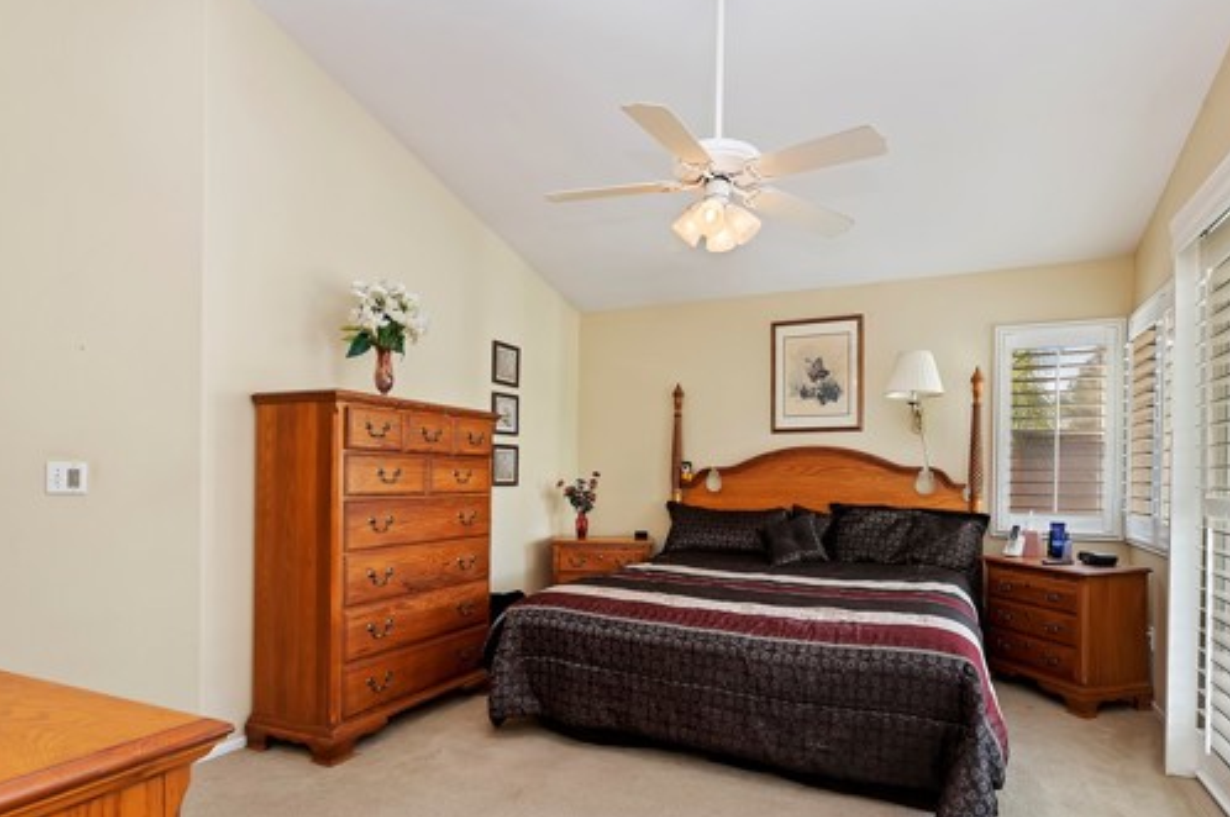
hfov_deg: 89.7
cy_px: 462
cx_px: 682
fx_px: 614
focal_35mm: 18
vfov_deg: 67.0
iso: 500
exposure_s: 1/15
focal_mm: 14
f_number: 10
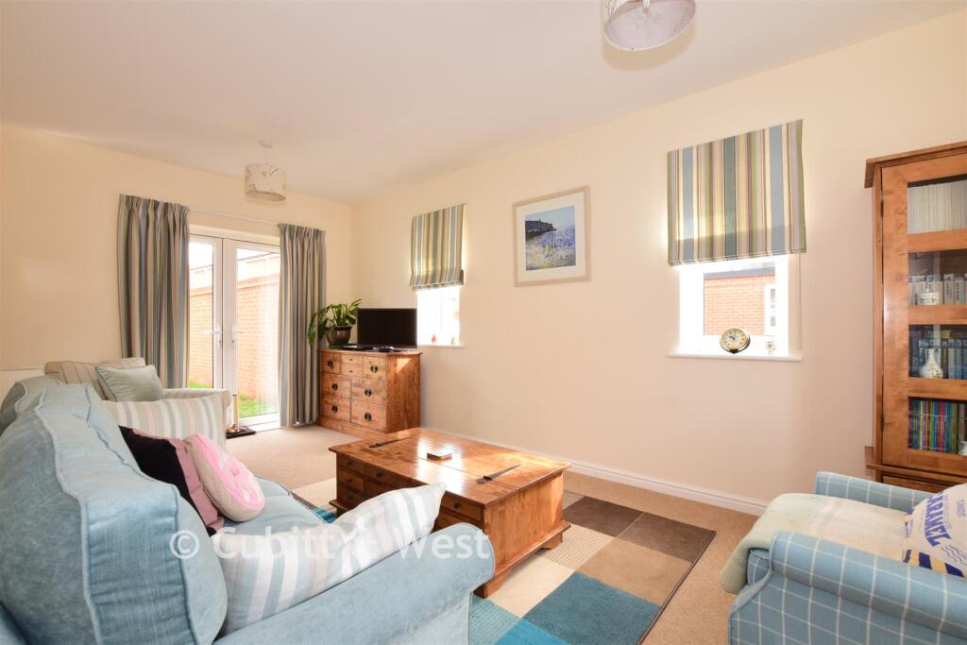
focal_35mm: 15
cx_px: 484
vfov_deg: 77.3
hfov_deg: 100.4
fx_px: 403
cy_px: 322
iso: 500
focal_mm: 10
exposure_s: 1/10
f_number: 20
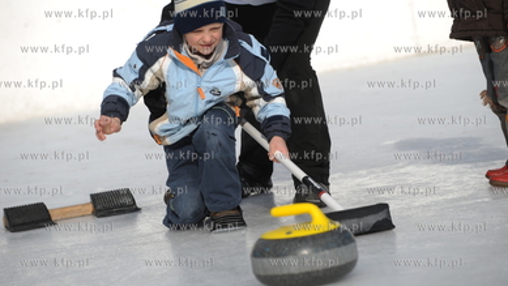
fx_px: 2466
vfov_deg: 6.6
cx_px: 249
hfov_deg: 11.8
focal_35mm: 183
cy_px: 137
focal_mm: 170
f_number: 5
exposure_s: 1/1000
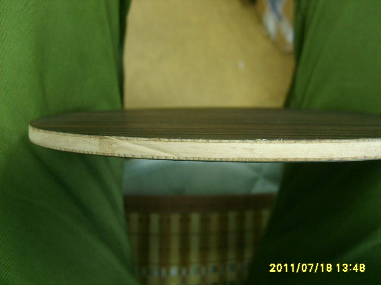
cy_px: 142
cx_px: 190
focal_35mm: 35
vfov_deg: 40.7
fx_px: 385
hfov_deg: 52.6
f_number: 2.8
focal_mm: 5.8
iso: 139
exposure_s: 1/6
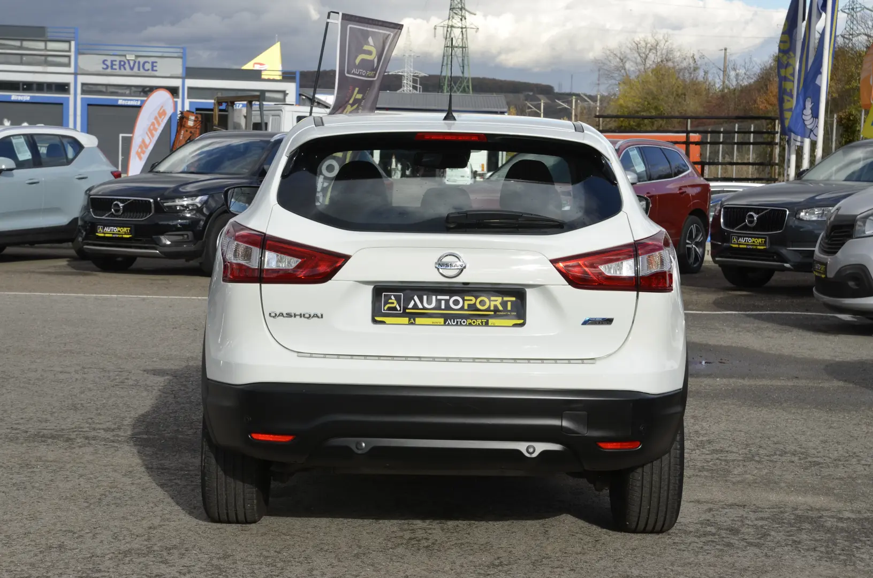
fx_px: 1815
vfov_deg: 18.1
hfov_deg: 27.0
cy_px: 289
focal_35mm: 75
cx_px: 436
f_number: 8
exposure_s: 1/250
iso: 180
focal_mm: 50
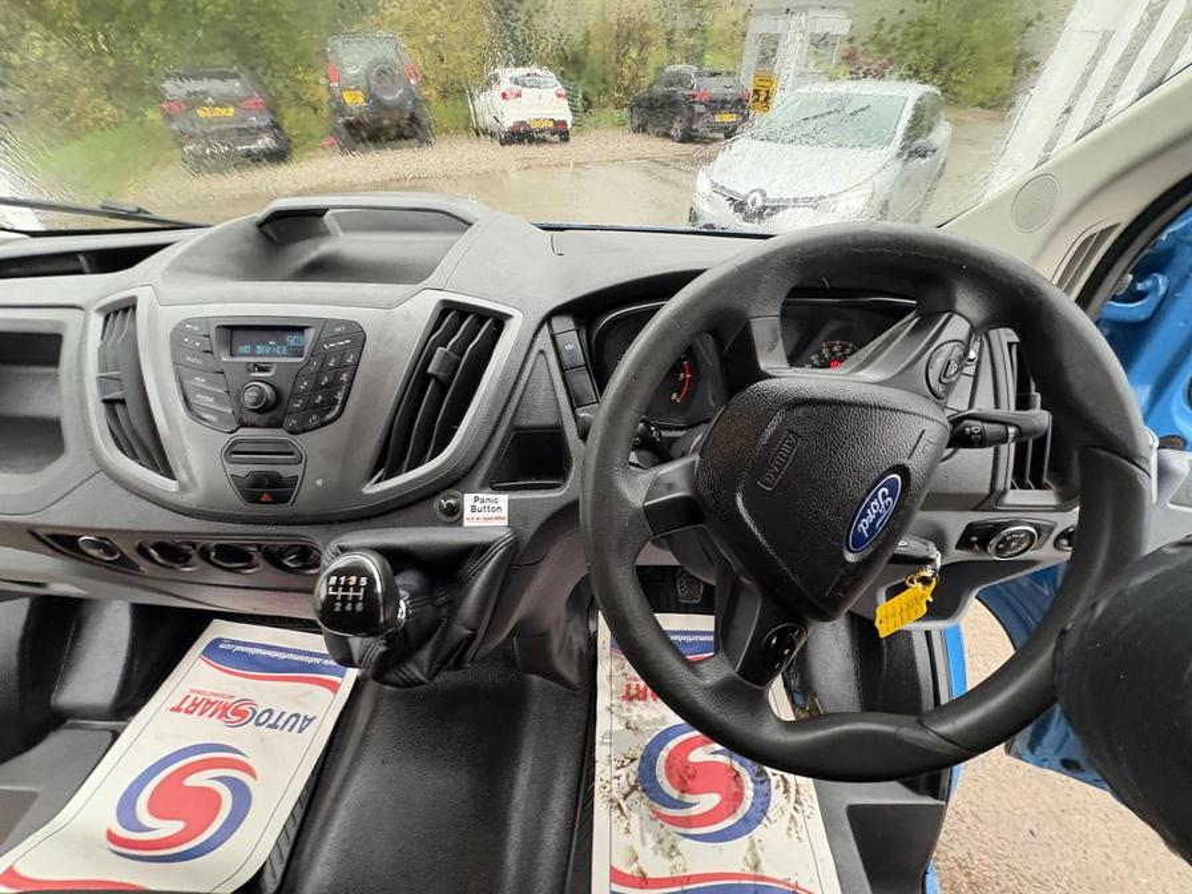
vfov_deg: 85.7
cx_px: 596
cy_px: 447
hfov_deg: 102.1
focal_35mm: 14
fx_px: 482
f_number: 2.2
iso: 400
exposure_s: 1/60
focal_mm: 2.22
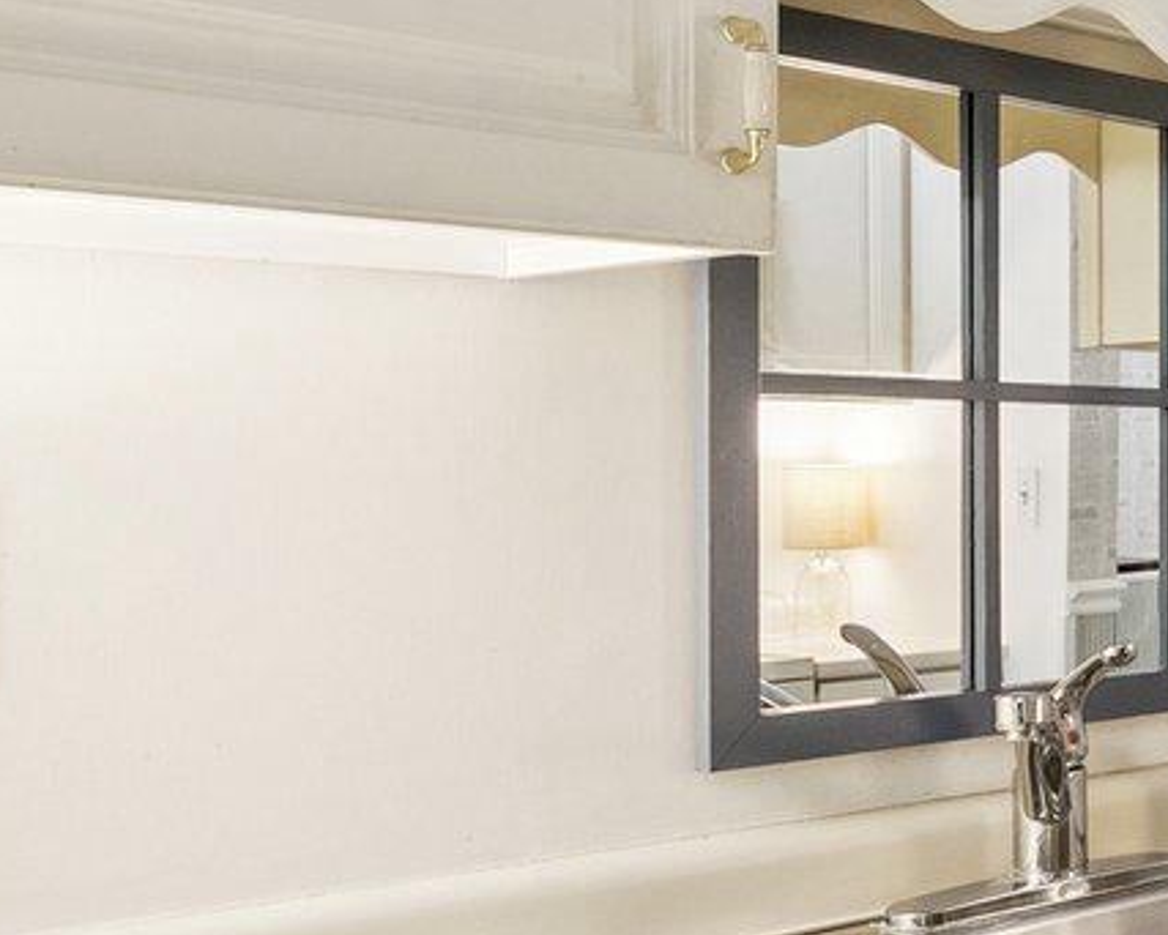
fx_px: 1868
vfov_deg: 28.1
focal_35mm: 54
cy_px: 447
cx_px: 1767
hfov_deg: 25.6
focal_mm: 12
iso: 640
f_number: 7.1
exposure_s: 1/10
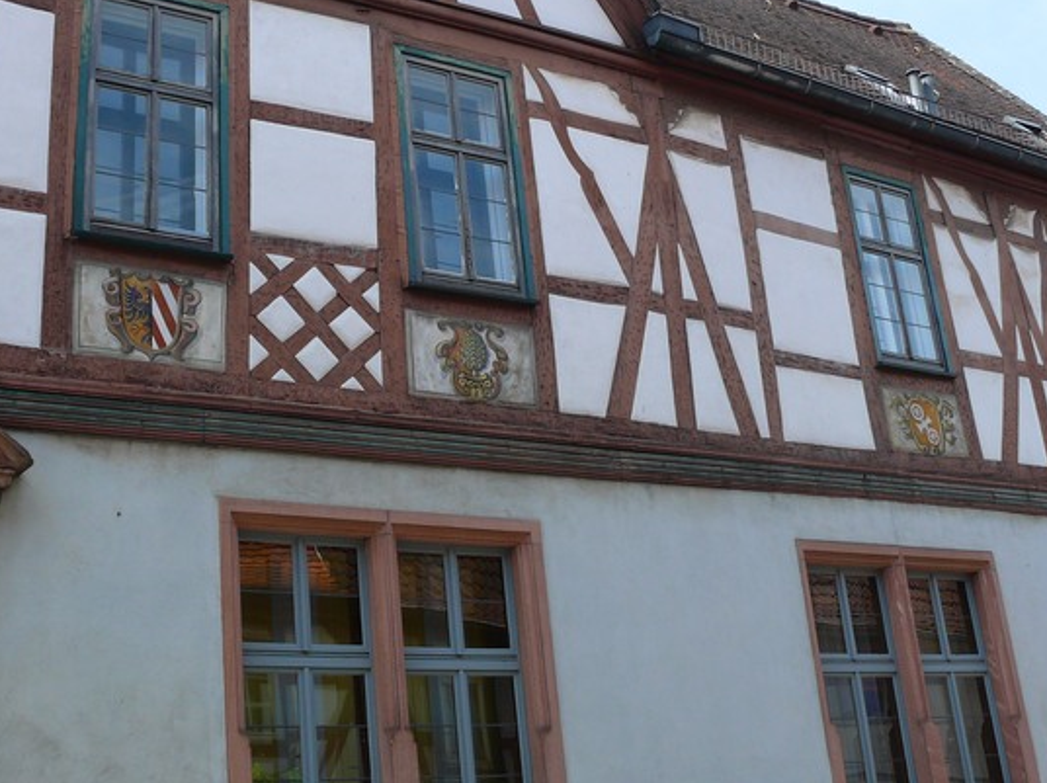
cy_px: 303
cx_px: 438
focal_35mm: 49
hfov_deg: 38.8
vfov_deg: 29.5
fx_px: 1481
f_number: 4
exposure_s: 1/100
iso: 100
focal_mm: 7.4
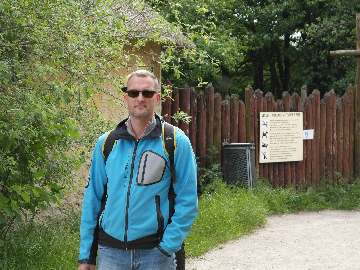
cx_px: 154
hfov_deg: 18.7
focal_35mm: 105
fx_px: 1092
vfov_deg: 14.1
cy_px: 117
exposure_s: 1/160
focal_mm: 50
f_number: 5.6
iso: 100
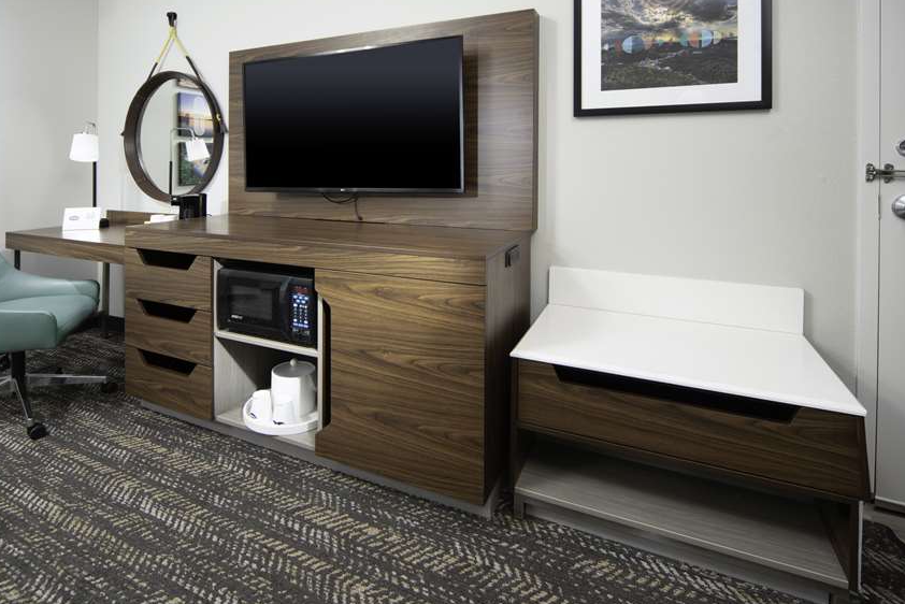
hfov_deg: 93.1
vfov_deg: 70.0
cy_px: 251
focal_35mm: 17
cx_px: 418
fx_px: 427
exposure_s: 1/60
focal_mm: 14
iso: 100
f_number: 9
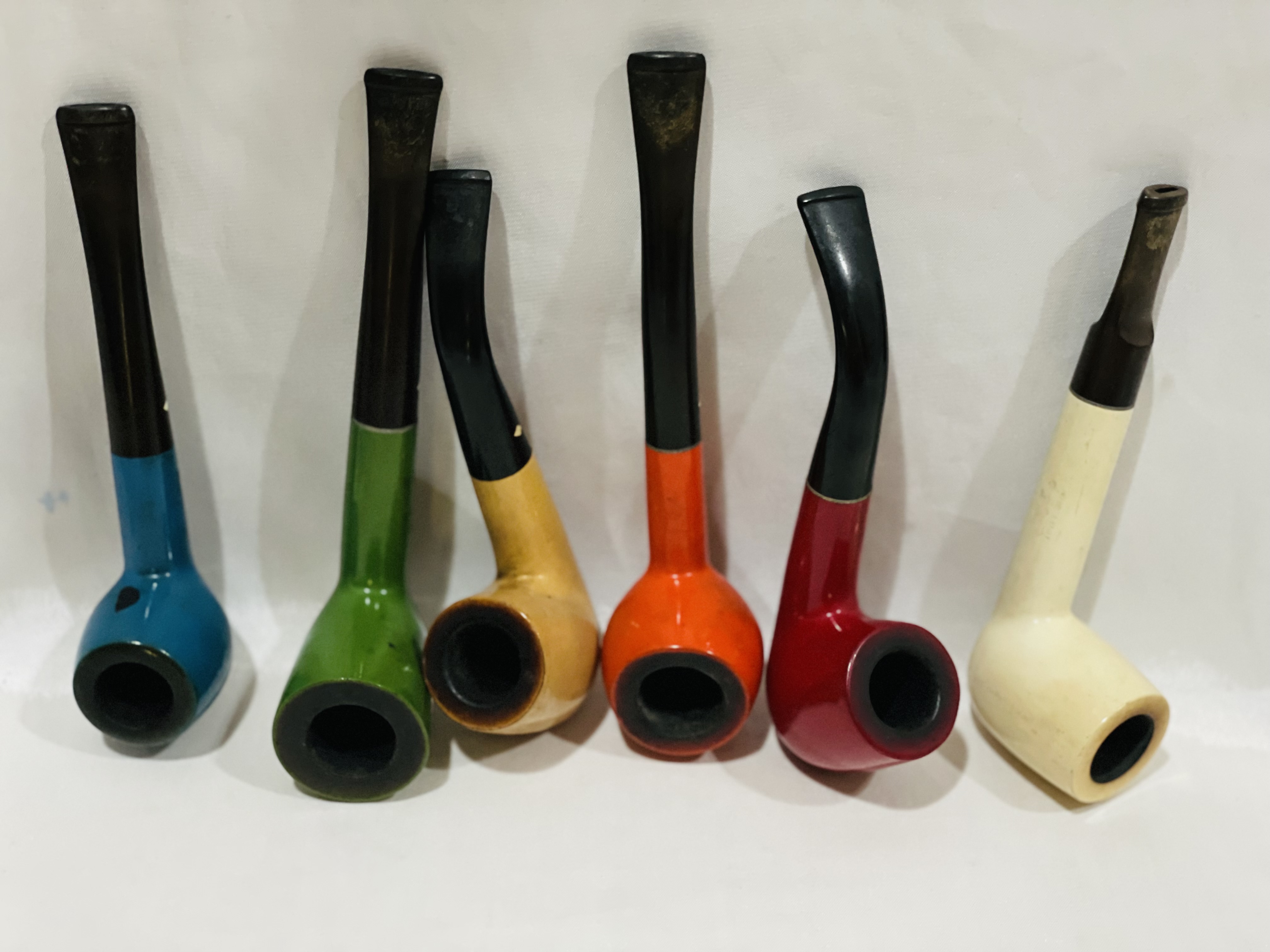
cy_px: 476
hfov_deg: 36.8
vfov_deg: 28.0
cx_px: 635
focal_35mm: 52
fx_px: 1908
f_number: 2
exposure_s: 1/20
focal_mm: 6
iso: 400
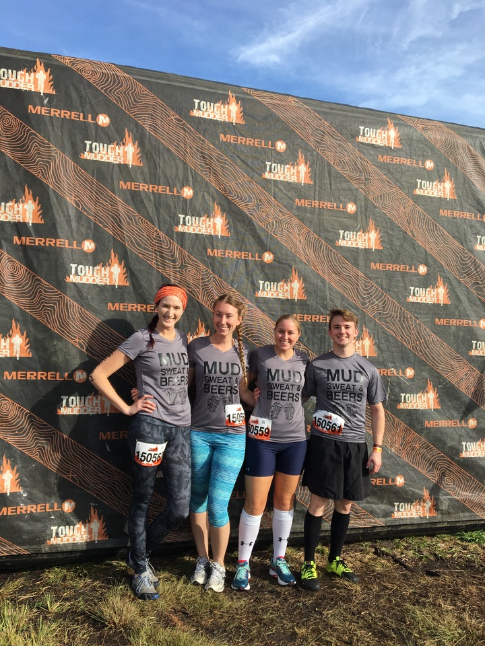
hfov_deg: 48.2
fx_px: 542
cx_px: 242
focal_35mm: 29
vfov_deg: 61.7
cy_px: 323
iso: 25
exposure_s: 1/1068
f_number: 2.2
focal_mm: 4.15
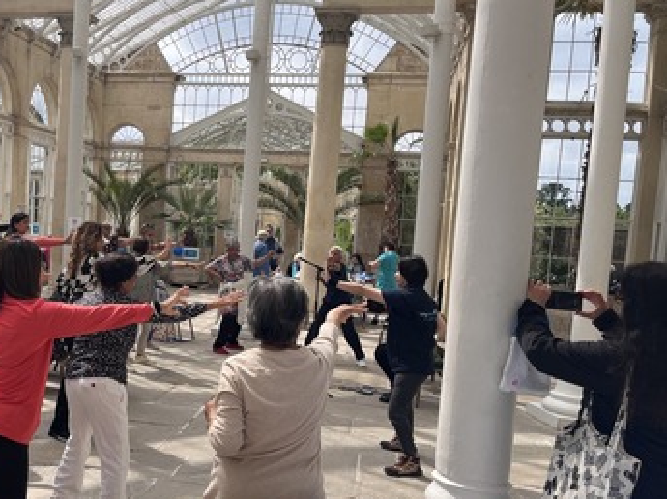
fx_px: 828
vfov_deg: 33.5
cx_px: 151
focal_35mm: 43
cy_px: 289
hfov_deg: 42.3
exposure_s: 1/2137
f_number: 1.6
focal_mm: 5.1
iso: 50
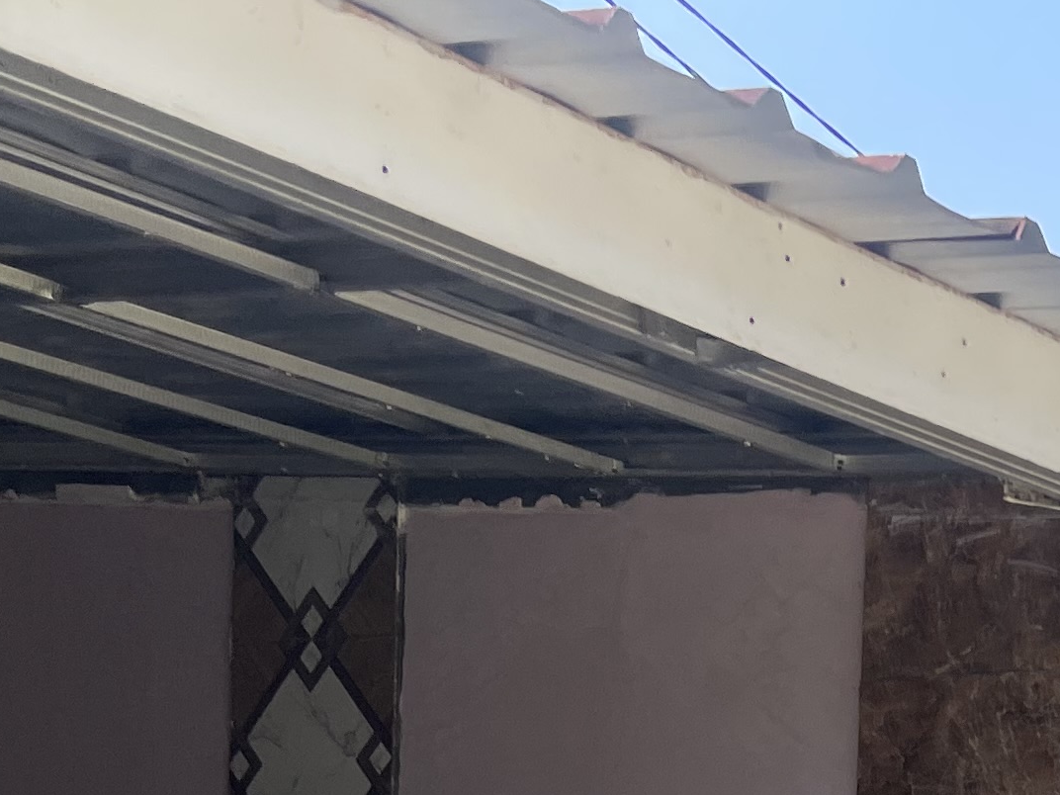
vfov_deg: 14.1
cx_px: 1506
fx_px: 2878
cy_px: 1384
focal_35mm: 94
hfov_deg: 18.8
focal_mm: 5.1
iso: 32
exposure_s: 1/1294
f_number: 1.6
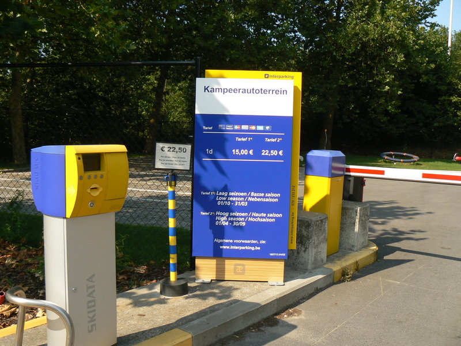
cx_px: 230
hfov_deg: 51.4
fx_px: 479
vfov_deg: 39.7
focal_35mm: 36
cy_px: 173
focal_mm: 6
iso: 100
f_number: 3.6
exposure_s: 1/1000
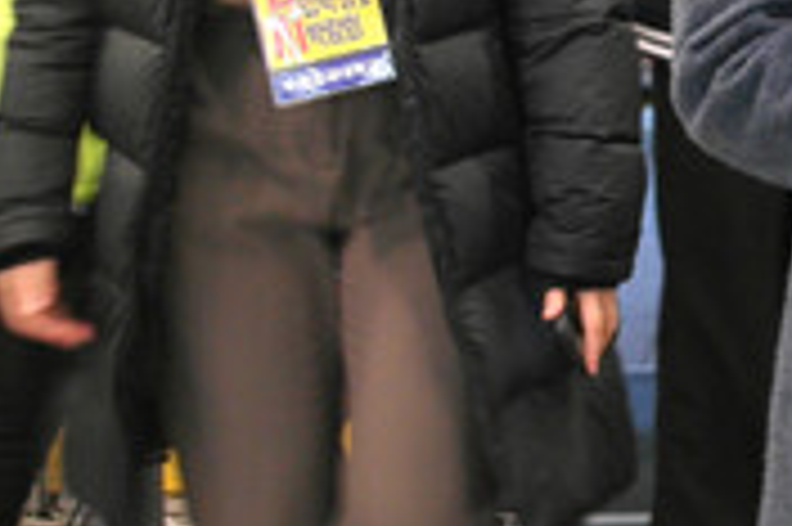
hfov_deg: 13.0
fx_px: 3231
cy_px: -184
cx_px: 1269
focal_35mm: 147
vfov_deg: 9.1
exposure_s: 1/25
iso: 800
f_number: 4
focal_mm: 28
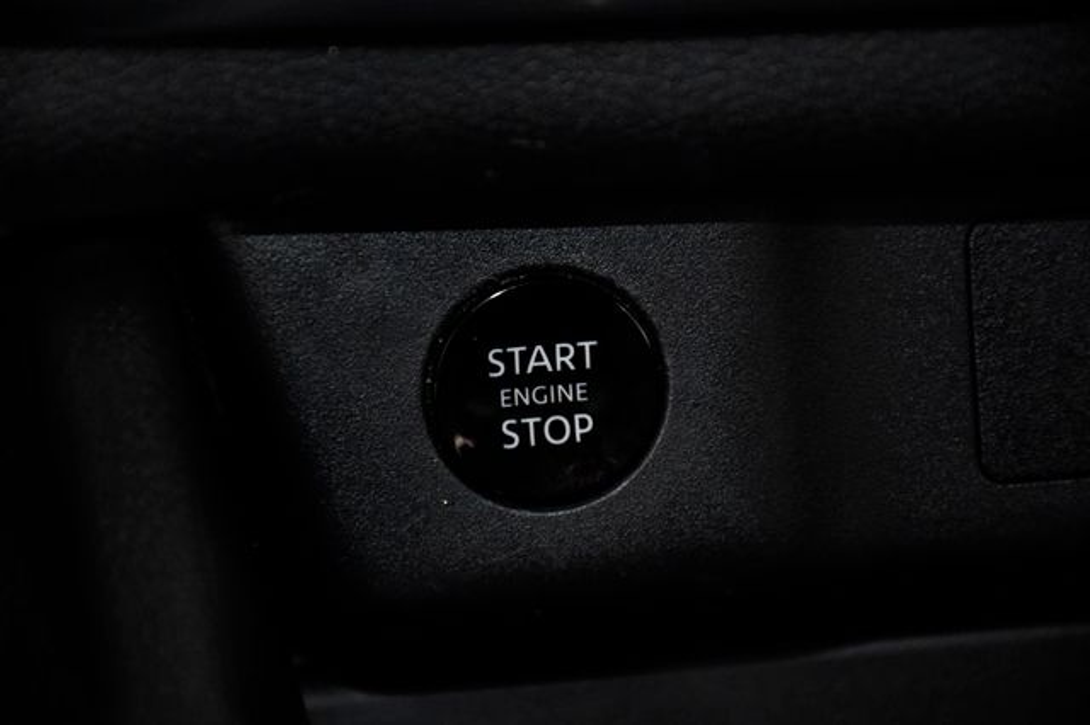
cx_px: 545
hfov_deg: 9.8
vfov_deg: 6.5
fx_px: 6355
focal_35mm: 210
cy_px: 362
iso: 2500
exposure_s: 1/60
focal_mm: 140
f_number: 5.6
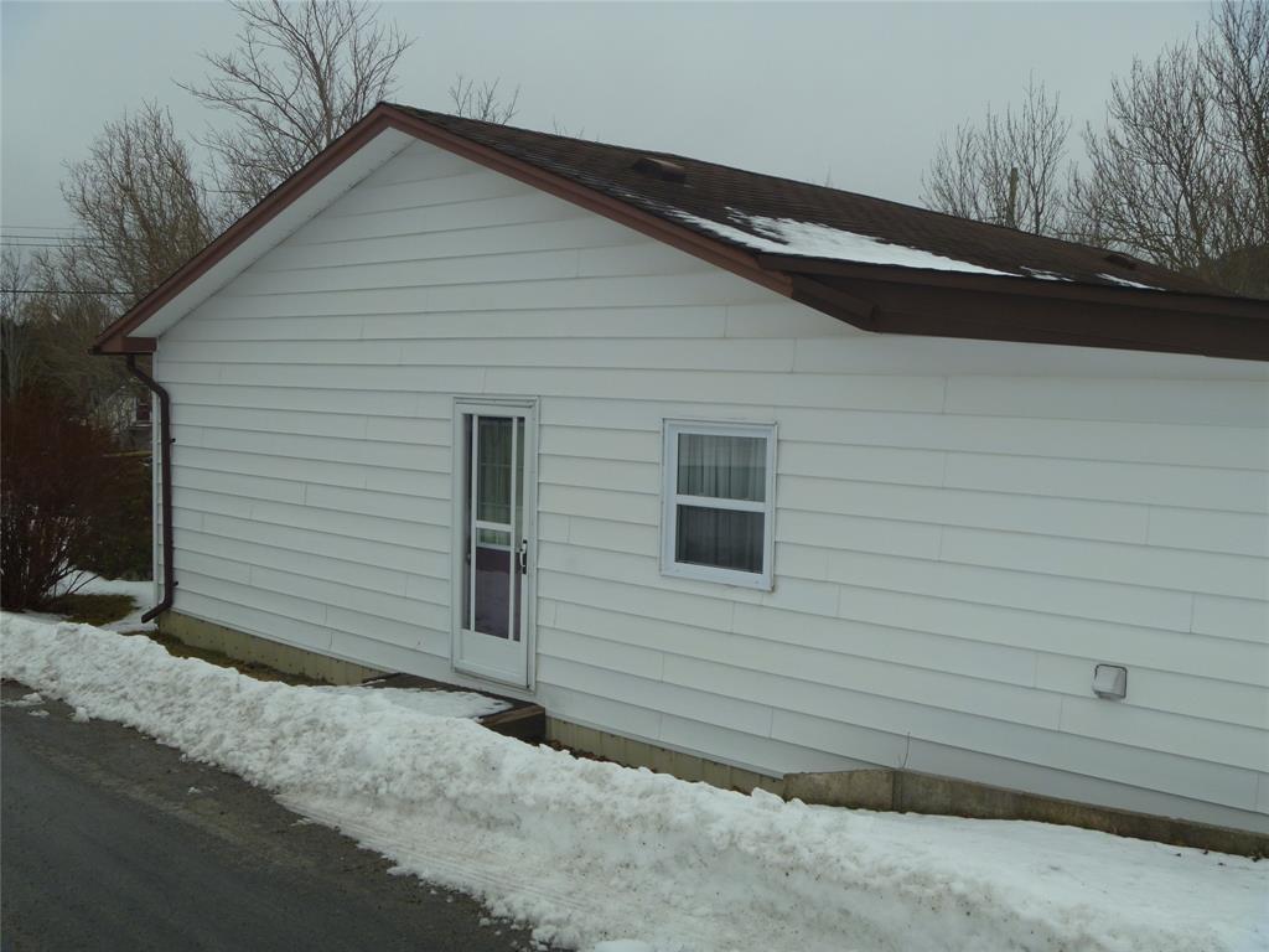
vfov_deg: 40.7
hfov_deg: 52.6
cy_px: 476
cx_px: 634
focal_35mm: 35
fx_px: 1283
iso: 80
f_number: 4.5
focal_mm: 6.3
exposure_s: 1/160
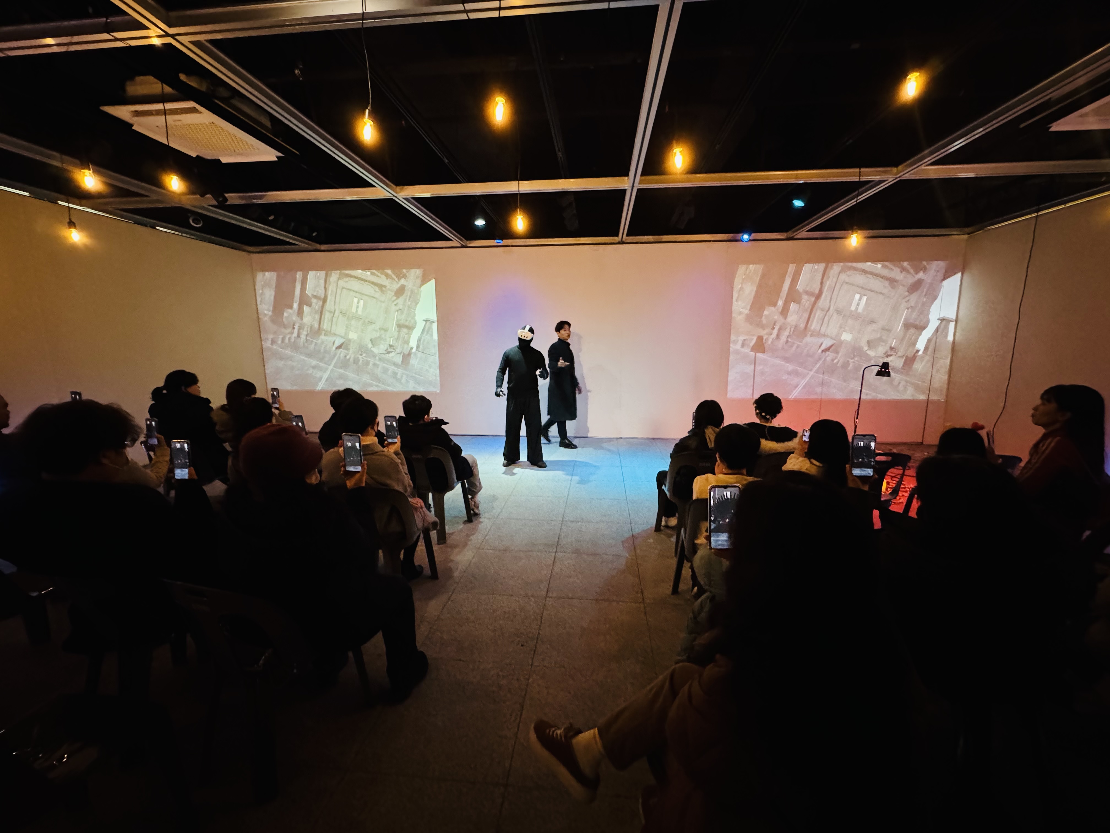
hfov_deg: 102.1
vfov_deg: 85.7
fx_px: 449
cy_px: 416
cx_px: 555
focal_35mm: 14
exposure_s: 1/40
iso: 1250
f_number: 2.2
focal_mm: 2.22
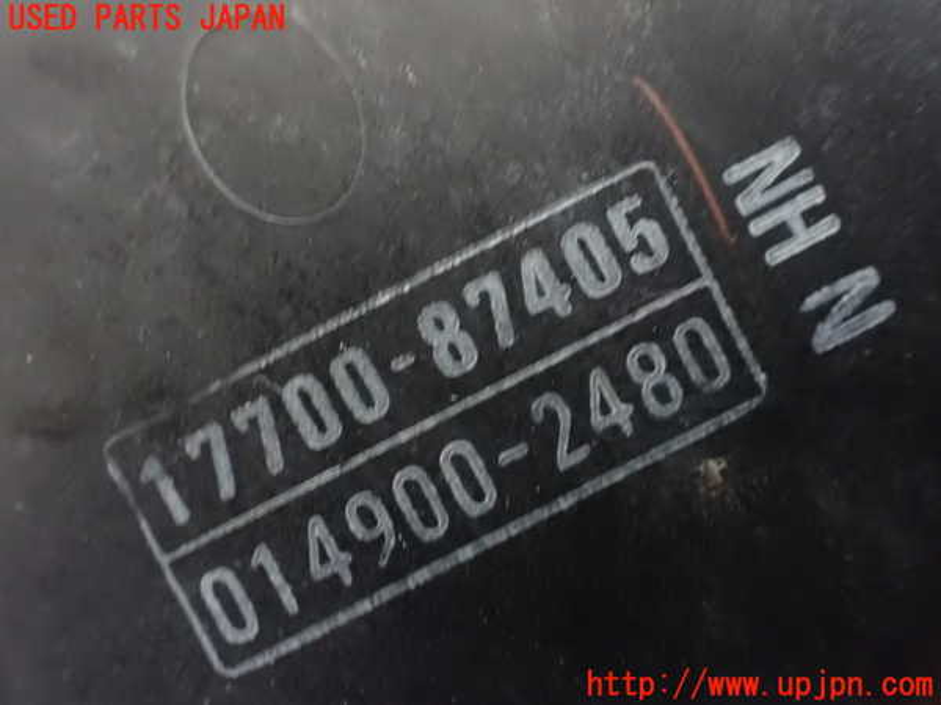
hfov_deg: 60.0
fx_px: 816
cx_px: 470
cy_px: 352
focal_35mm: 30
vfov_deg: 46.8
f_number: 2.3
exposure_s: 1/20
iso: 1600
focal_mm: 5.4
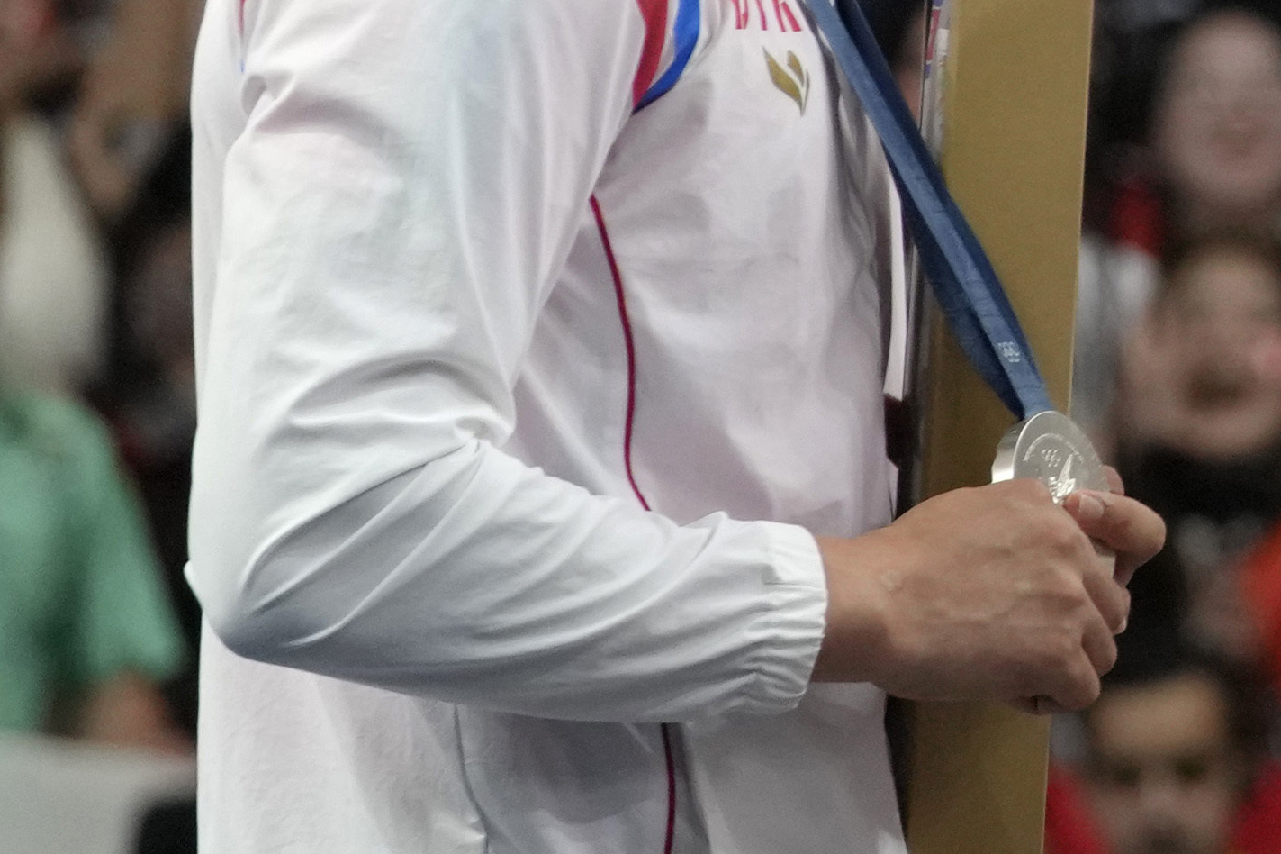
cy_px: -718
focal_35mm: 847
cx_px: 3089
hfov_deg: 2.4
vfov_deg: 1.6
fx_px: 30130
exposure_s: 1/800
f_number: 5
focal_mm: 159
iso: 1600
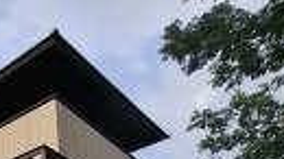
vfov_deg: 19.9
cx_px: -78
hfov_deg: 32.2
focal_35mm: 50
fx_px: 376
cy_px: 255
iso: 40
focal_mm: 1.74
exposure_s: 1/725
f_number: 2.2
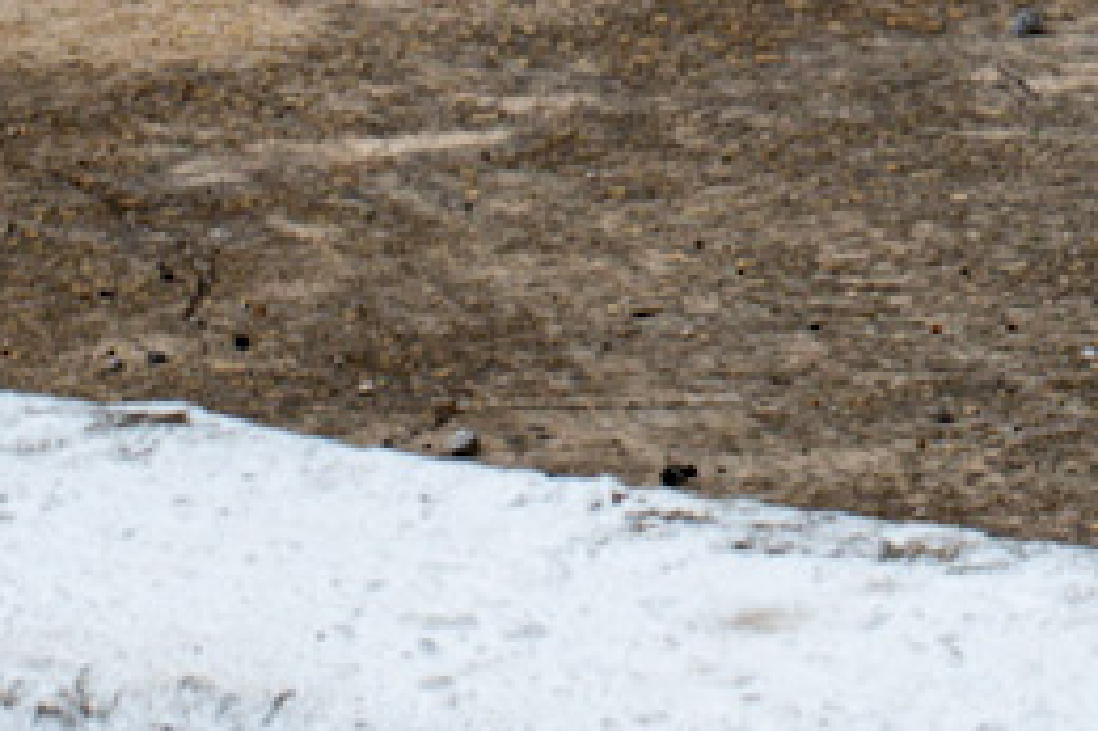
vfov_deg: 3.4
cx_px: 1841
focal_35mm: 394
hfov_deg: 5.2
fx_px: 12009
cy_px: -1304
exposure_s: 1/160
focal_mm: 50
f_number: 16
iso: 100
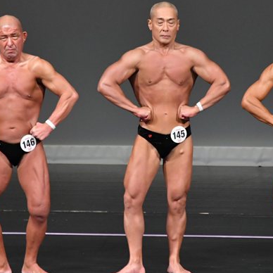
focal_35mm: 586
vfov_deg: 3.0
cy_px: 130
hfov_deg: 3.0
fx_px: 5229
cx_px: 166
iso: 4000
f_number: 5.6
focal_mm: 230
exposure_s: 1/400
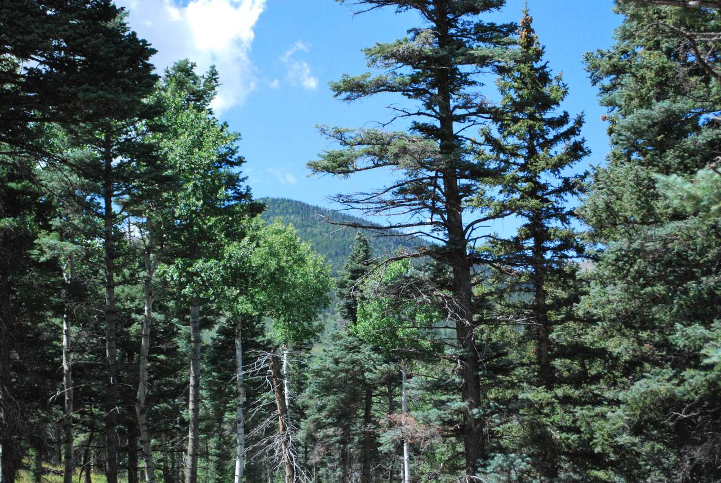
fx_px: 1203
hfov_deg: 33.4
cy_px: 242
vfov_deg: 22.7
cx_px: 360
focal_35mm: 60
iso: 1600
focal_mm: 40
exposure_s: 1/4000
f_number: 5.3
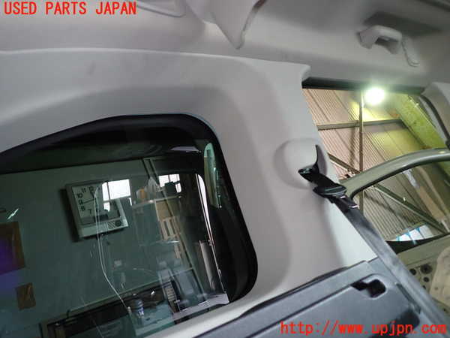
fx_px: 325
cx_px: 225
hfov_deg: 69.4
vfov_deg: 54.9
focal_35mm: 25
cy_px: 169
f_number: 2
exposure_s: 1/30
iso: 200
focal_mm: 4.5
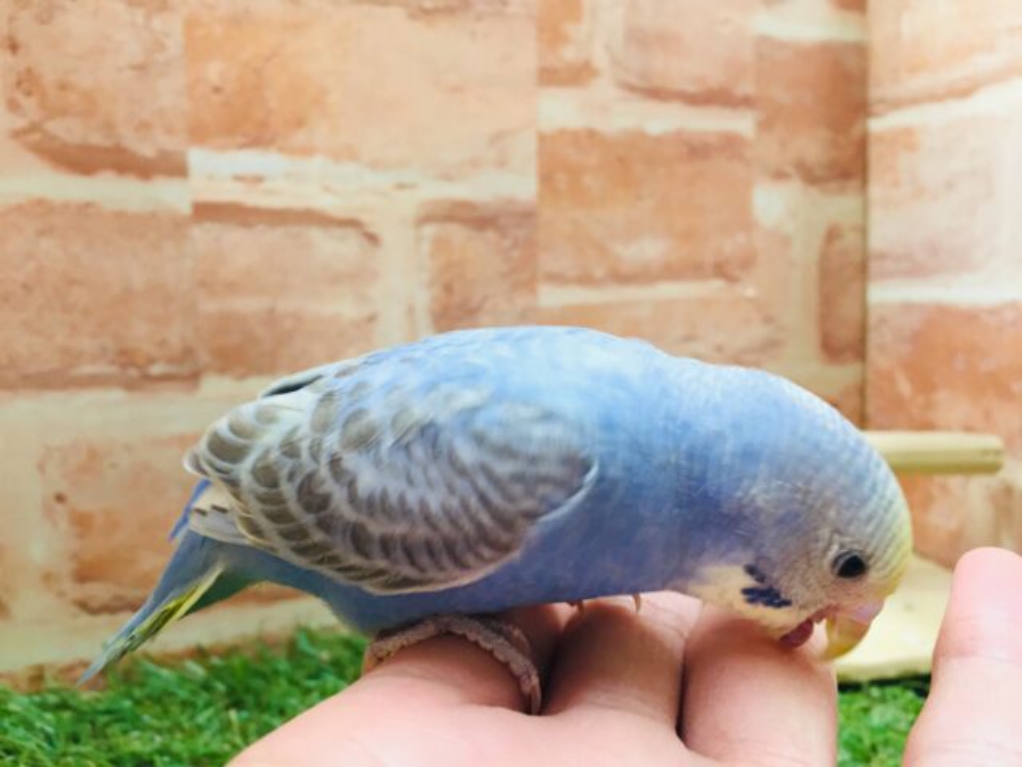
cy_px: 384
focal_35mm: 29
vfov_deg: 48.2
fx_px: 856
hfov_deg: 61.7
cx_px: 511
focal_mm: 4.15
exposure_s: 1/30
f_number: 2.2
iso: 80
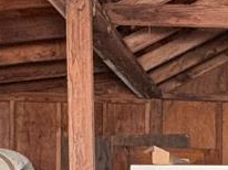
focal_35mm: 102
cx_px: 273
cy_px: 219
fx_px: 671
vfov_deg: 13.9
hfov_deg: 18.3
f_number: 2.2
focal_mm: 2.22
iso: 250
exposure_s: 1/99
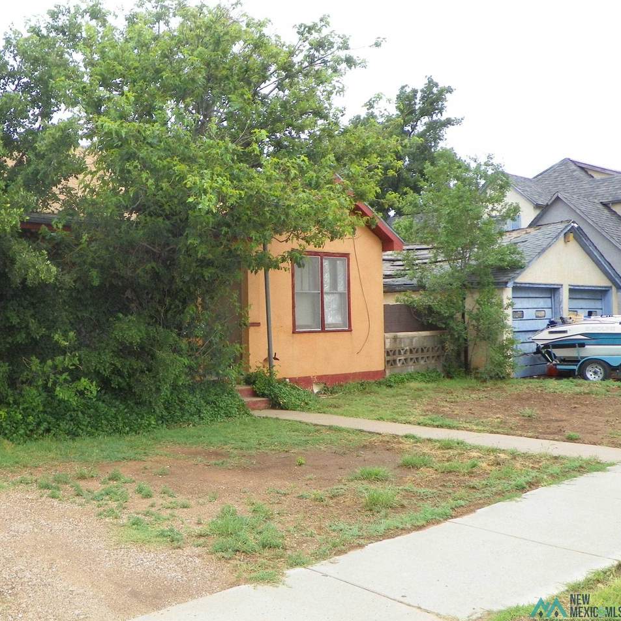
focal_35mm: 38
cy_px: 310
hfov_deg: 43.3
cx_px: 207
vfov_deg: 43.9
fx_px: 771
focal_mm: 5.7
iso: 64
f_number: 3.5
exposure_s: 1/200
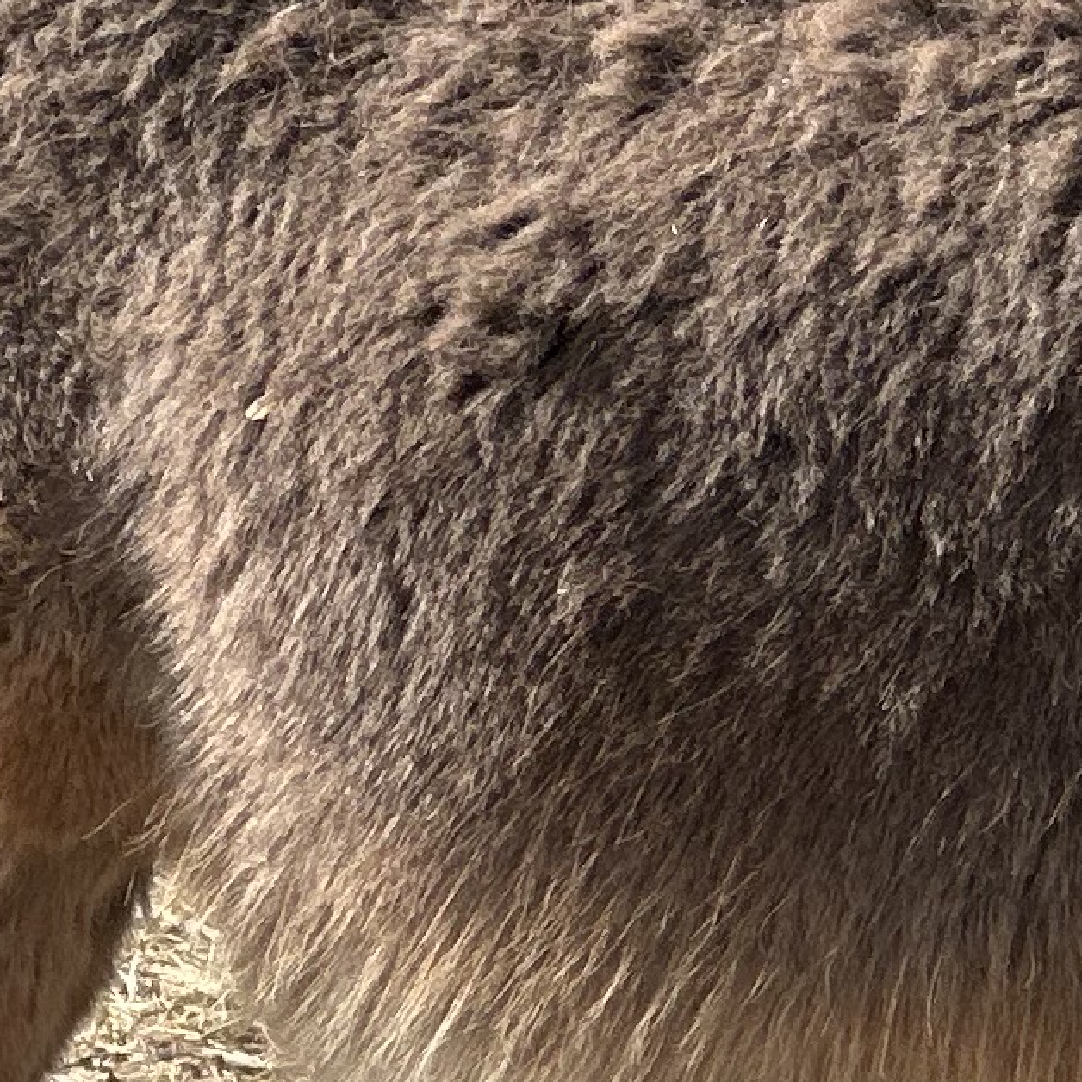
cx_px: 1289
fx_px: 15454
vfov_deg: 4.0
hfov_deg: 4.0
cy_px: 1223
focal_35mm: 437
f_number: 2.8
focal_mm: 9
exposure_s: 1/475
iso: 32
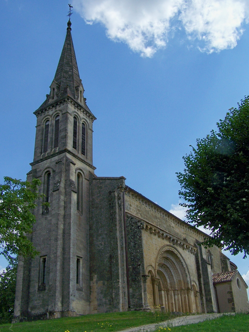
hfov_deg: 37.7
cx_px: 124
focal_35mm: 38
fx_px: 364
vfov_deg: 49.0
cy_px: 166
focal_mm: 6.3
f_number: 5.6
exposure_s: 1/750
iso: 80
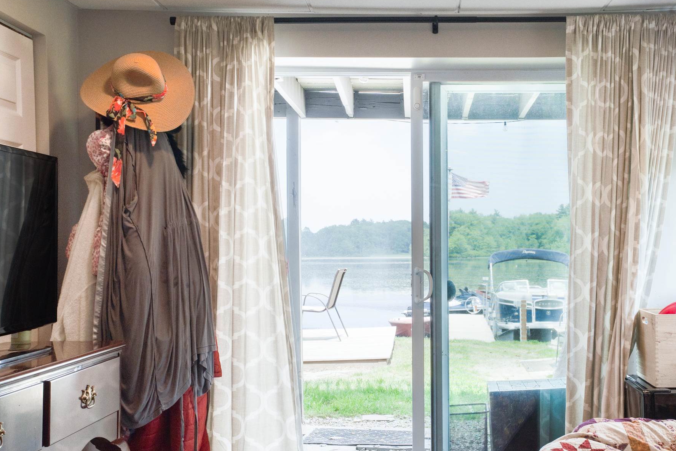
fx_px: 868
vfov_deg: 29.1
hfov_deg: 42.2
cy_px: 251
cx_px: 429
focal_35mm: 46
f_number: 10
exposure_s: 1/60
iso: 400
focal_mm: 26.7
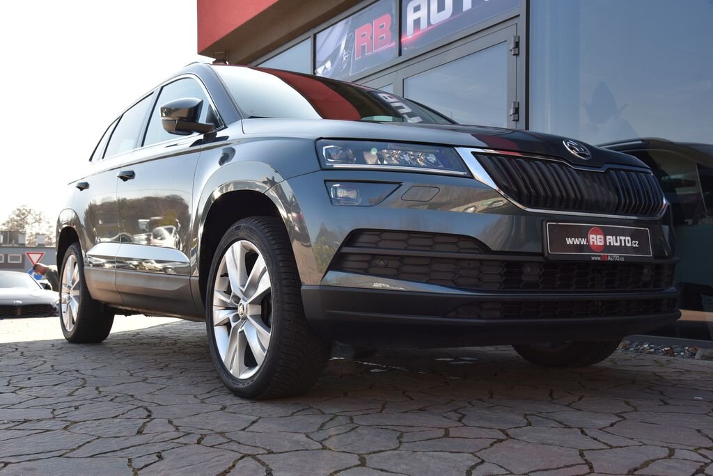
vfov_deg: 35.1
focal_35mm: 38
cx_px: 356
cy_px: 238
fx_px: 753
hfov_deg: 50.7
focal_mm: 38
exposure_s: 1/250
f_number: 8
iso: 500
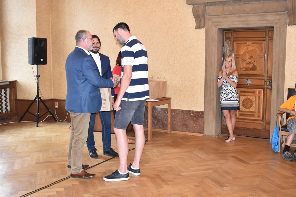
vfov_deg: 30.9
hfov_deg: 45.0
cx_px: 148
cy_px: 98
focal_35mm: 44
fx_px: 358
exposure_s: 1/60
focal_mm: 29
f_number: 5
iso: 1100
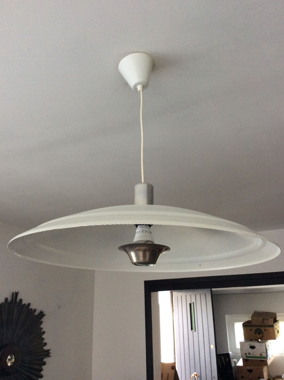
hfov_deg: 44.1
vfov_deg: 56.9
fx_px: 351
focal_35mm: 32
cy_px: 190
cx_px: 142
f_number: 2.4
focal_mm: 3.3
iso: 100
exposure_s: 1/25
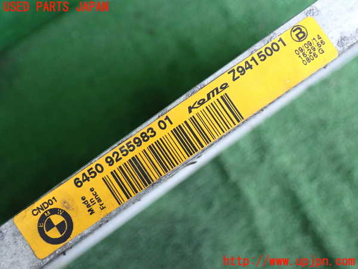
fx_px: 424
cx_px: 179
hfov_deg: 45.8
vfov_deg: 35.1
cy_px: 134
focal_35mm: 41
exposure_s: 1/125
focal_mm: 7.31
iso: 1000
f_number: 2.8
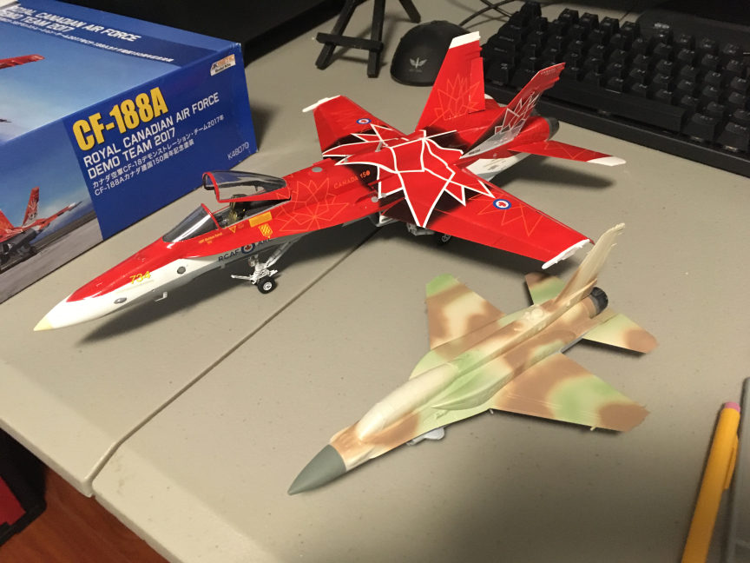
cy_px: 282
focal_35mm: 29
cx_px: 375
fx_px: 628
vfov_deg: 48.2
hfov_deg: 61.7
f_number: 2.2
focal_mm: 4.15
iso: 320
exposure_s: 1/15
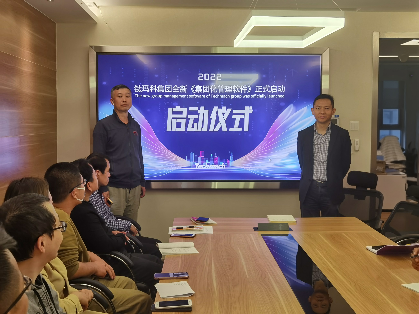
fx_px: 557
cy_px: 157
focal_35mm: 46
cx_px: 210
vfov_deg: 31.5
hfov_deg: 41.2
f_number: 1.9
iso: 50
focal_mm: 6.71
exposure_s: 1/53.2
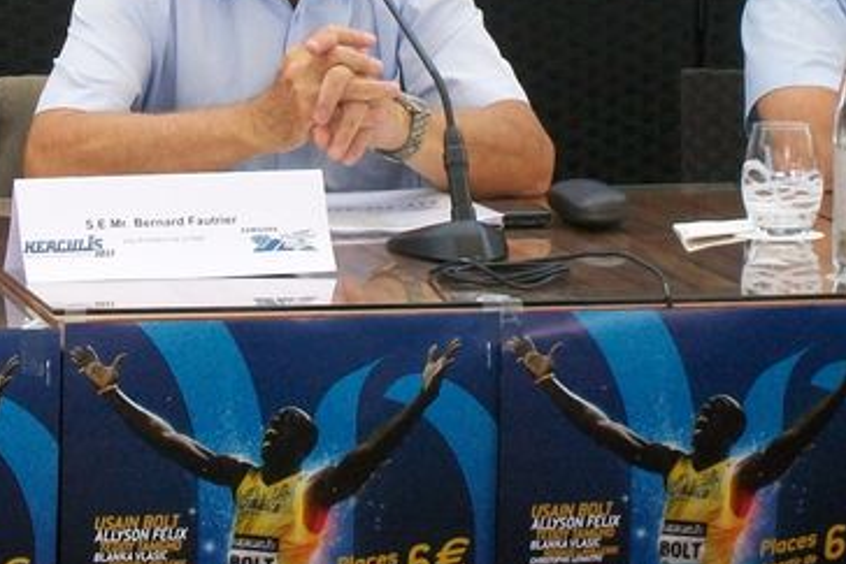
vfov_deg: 6.0
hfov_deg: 9.0
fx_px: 5360
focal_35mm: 228
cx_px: 196
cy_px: -57
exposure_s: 1/125
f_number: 4.9
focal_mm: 18.3
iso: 160
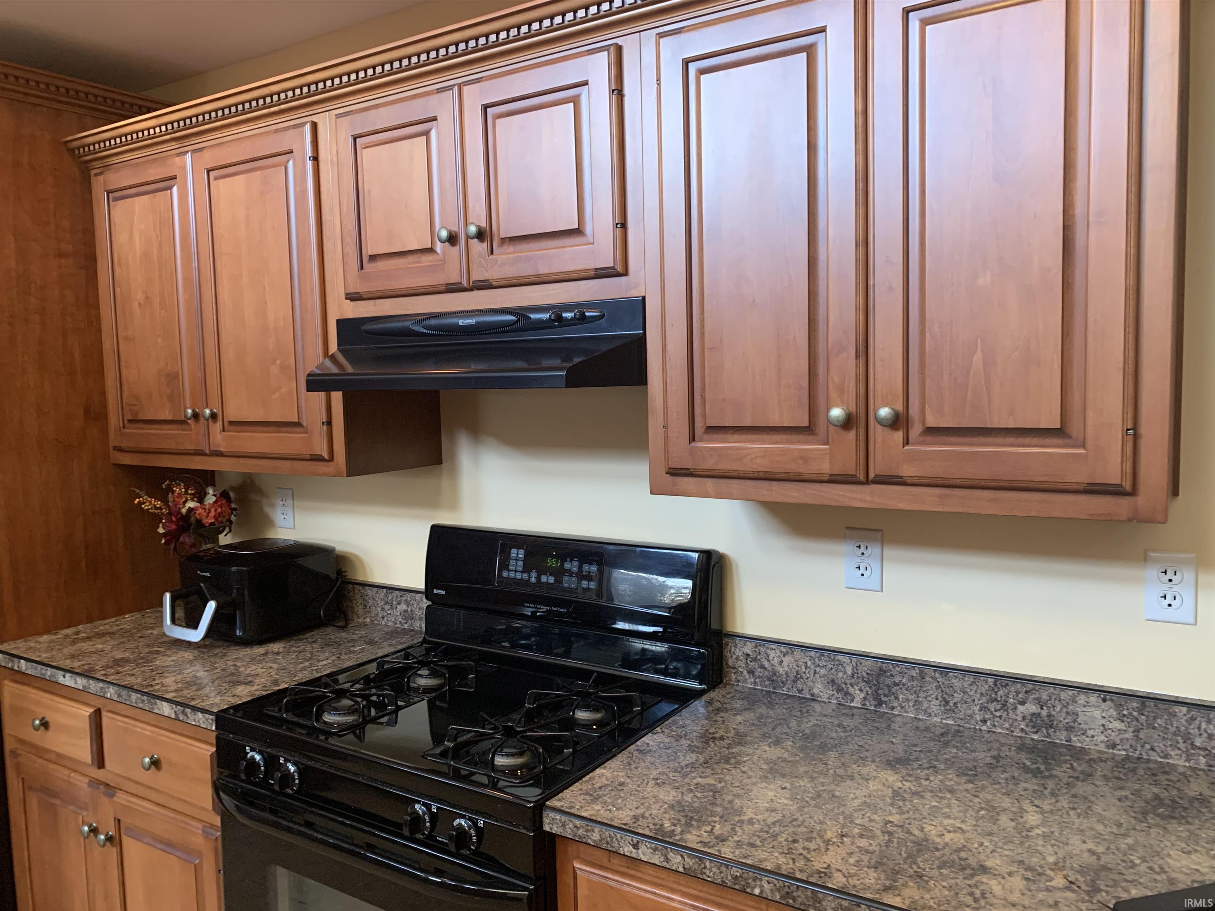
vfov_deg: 53.1
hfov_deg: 67.3
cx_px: 608
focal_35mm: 26
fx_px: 913
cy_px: 456
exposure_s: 1/60
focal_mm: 4.25
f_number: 1.8
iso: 250
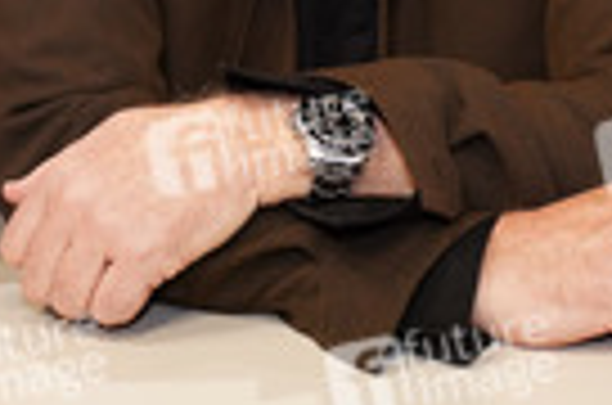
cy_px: -194
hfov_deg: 22.0
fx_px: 1577
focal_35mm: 93
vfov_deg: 13.8
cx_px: 322
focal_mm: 28
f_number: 5
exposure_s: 1/125
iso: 2000
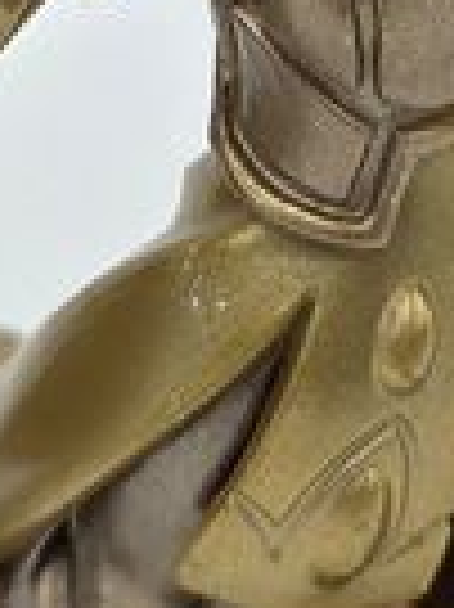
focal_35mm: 171
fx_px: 2995
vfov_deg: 11.4
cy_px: -104
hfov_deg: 8.7
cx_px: 306
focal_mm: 5.4
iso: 32
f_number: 1.8
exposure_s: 1/180
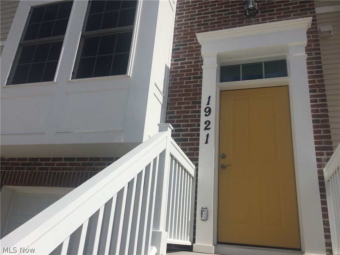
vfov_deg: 48.2
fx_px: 285
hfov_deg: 61.7
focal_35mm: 29
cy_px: 128
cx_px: 170
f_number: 2.2
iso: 32
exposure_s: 1/5650
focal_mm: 4.15
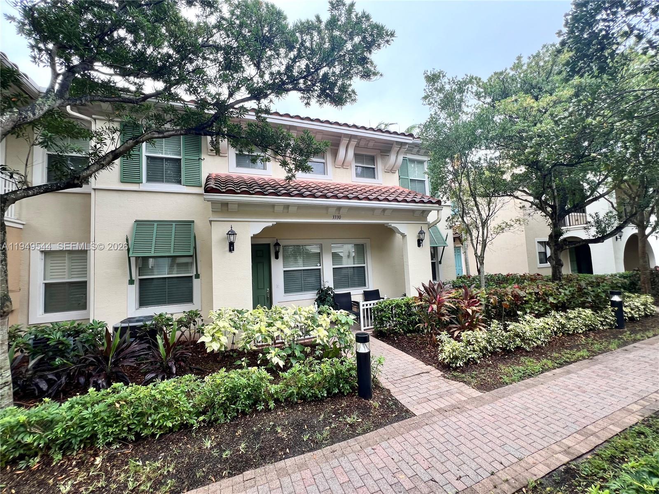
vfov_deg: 89.9
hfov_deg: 106.2
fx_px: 247
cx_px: 330
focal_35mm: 13
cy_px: 247
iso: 32
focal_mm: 1.57
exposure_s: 1/172
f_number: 1.8
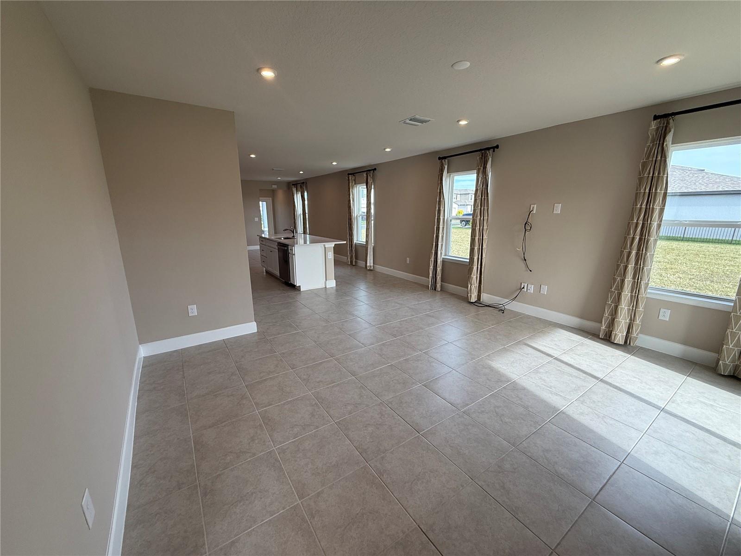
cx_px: 370
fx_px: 300
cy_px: 278
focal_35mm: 14
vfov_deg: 85.7
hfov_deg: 102.1
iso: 64
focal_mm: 2.22
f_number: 2.2
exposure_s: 1/140
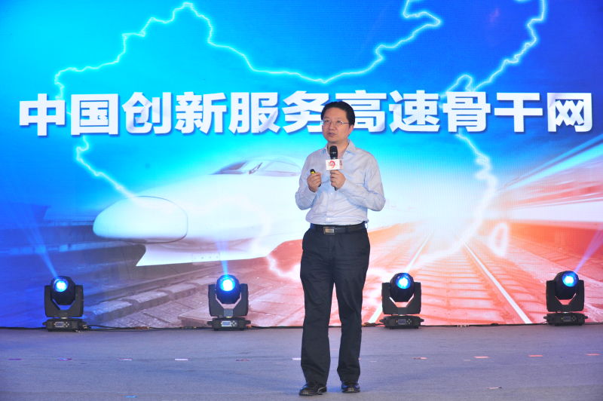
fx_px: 1255
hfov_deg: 27.0
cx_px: 302
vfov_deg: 18.2
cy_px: 200
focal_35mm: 75
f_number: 5.6
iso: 1250
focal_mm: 75
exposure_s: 1/250
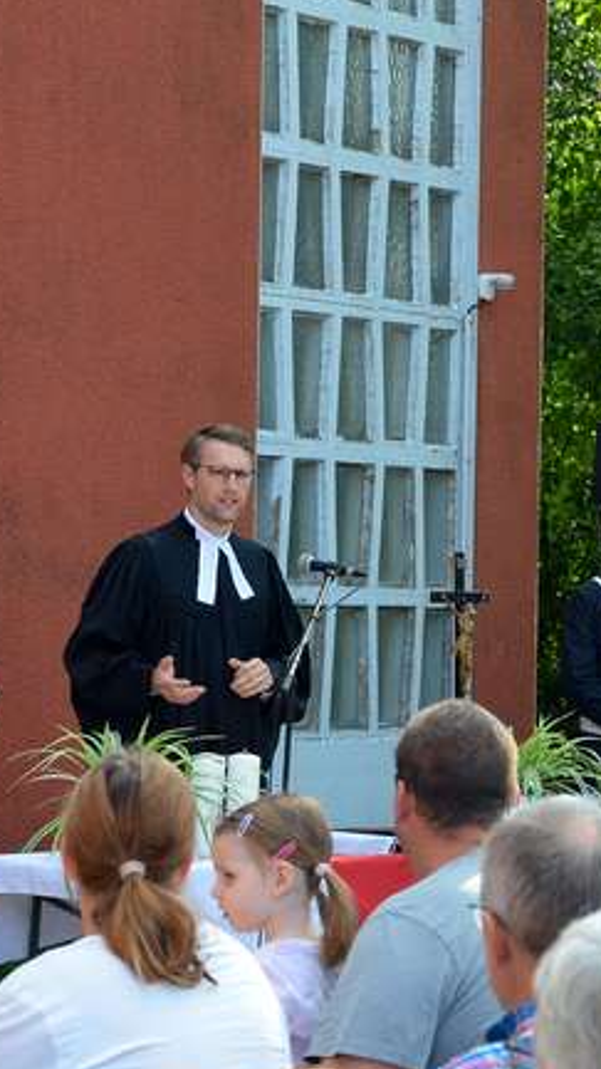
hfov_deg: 9.5
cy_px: 559
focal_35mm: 127
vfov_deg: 16.9
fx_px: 3598
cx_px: 433
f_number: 7.1
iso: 200
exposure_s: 1/160
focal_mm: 50
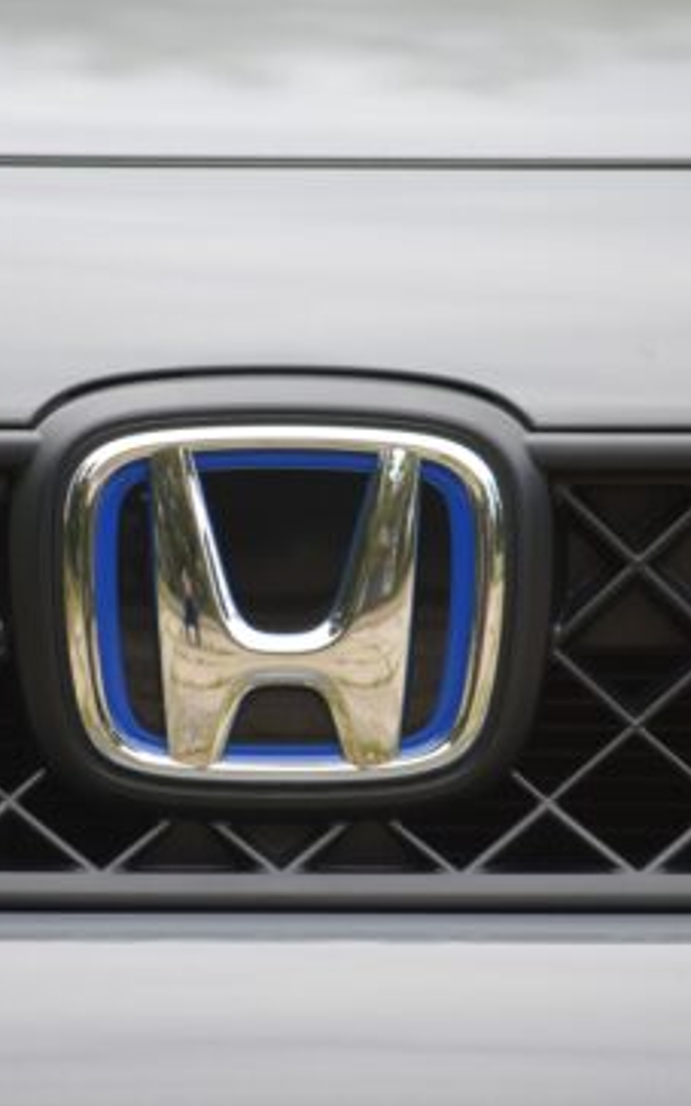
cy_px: 553
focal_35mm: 693
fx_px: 20873
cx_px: 310
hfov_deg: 1.9
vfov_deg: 3.0
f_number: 5.6
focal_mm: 300
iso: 400
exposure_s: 1/250
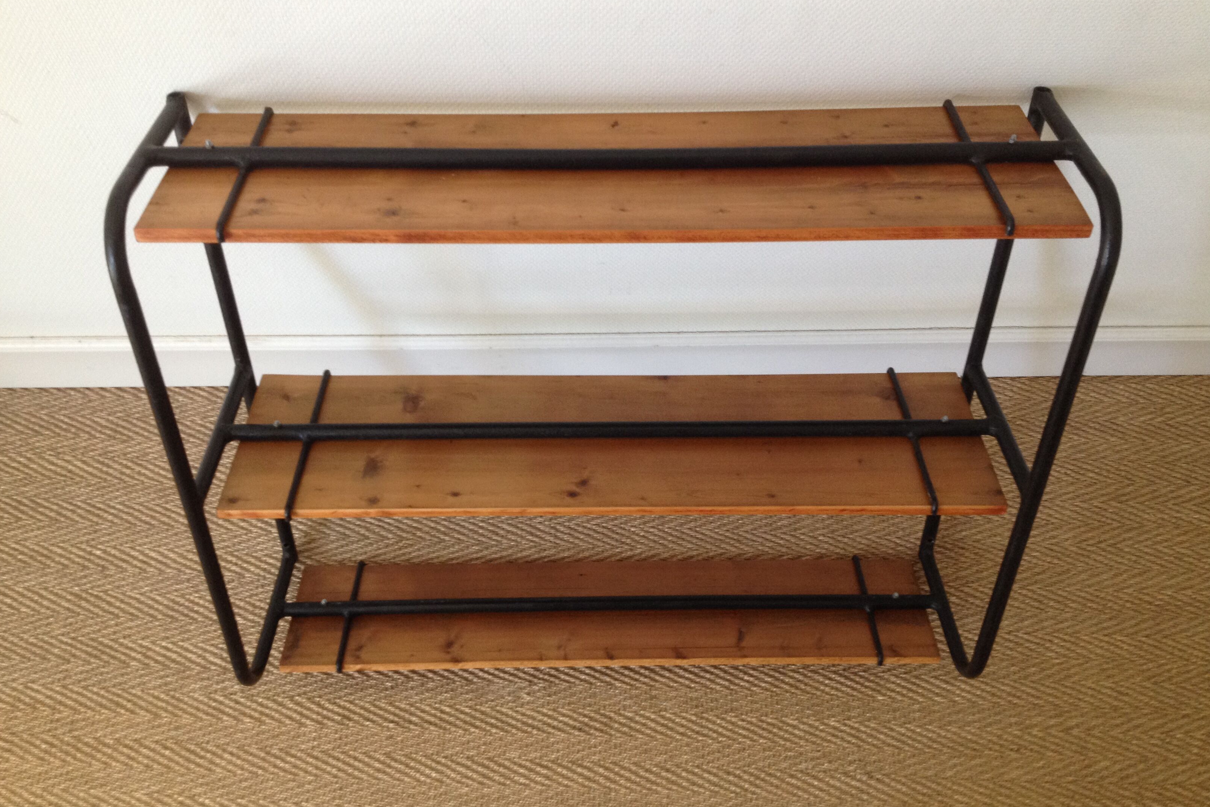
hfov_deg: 51.9
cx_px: 611
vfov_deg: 35.9
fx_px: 1244
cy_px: 420
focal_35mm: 37
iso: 125
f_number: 2.4
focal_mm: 4.28
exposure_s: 1/20
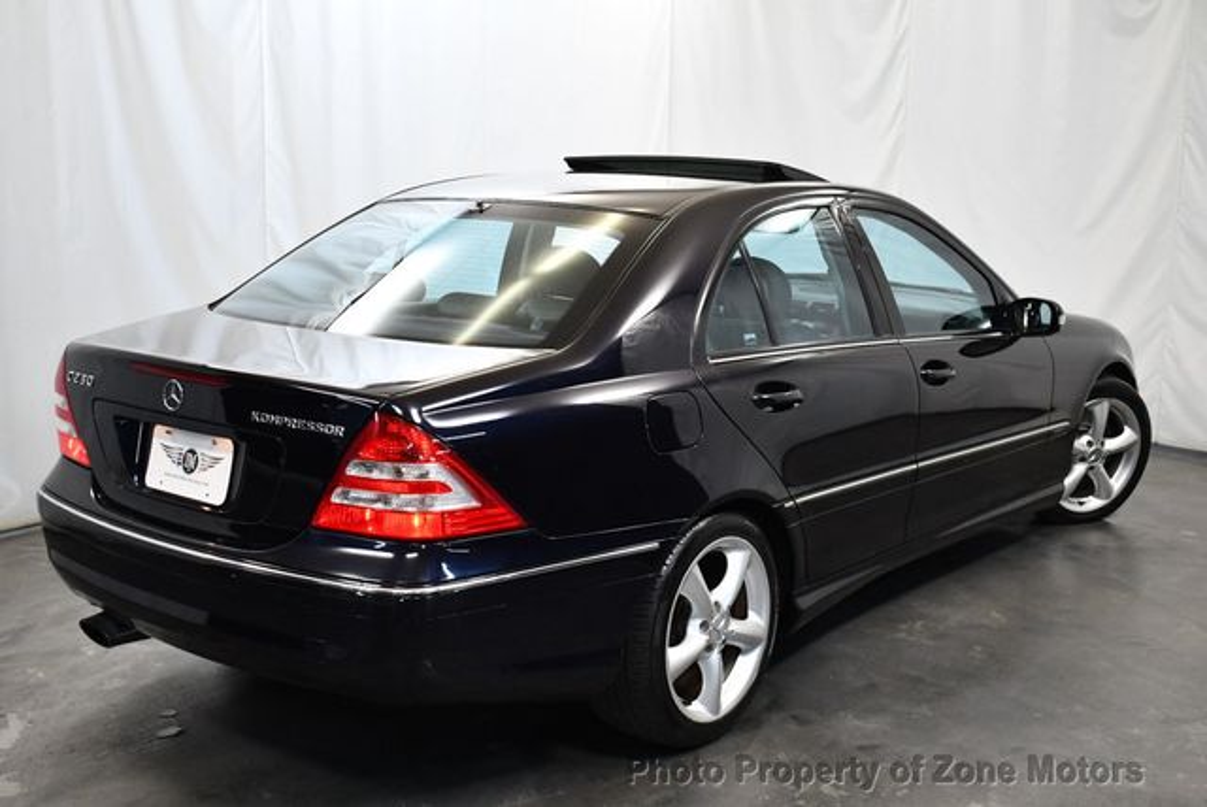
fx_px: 1477
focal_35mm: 44
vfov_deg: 30.6
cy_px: 404
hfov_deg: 44.5
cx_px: 604
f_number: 3.8
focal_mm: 22
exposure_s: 1/125
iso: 1000
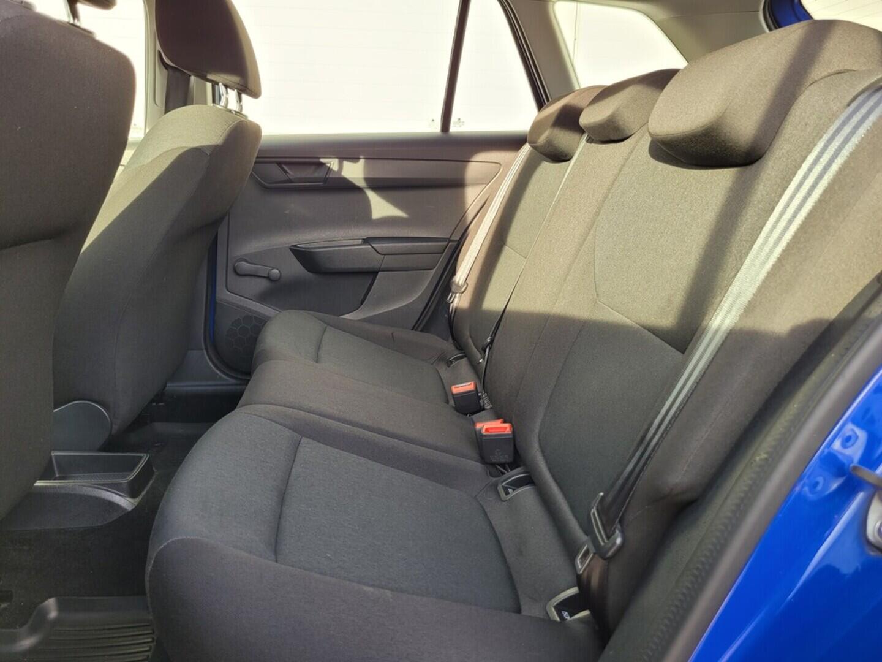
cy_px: 331
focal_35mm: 26
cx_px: 441
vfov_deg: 53.1
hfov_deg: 67.3
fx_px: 662
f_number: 1.8
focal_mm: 5.4
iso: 40
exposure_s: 1/105
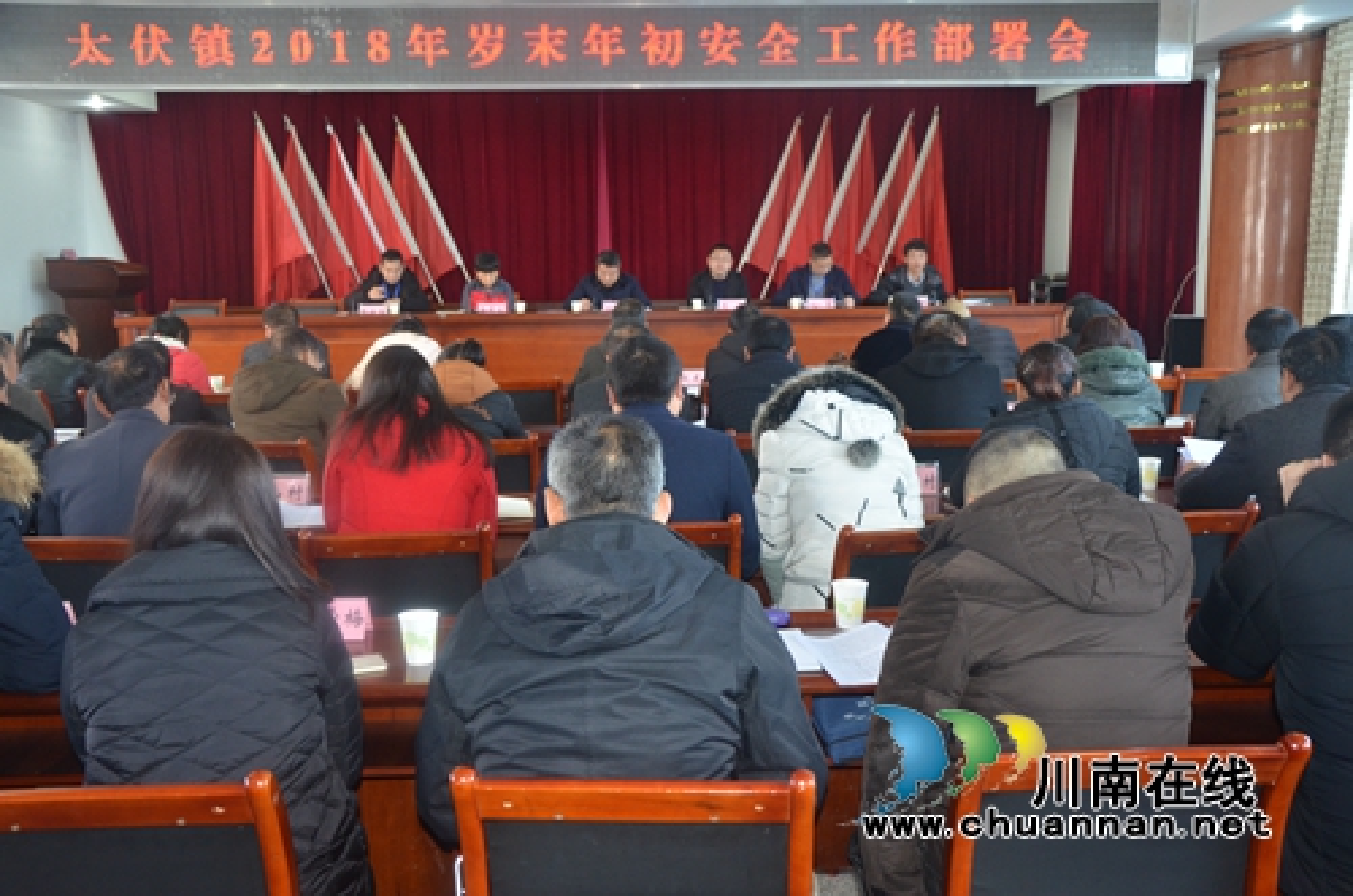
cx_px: 676
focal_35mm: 38
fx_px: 1406
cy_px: 448
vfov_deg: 35.3
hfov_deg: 51.4
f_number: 4
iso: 800
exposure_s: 1/60
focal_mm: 25
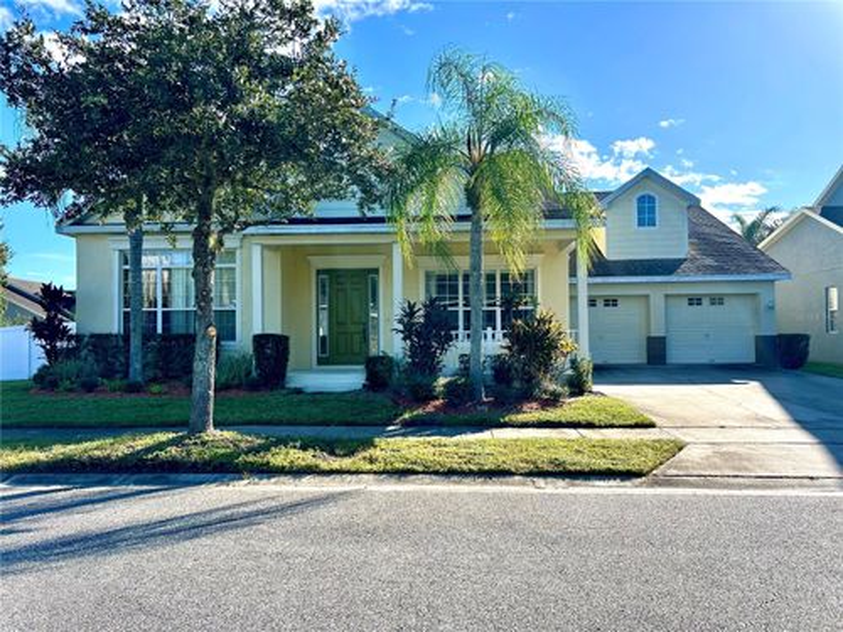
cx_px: 422
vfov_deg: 53.1
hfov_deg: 67.3
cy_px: 316
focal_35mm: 26
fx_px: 633
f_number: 1.5
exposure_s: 1/2632
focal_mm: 5.7
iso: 50
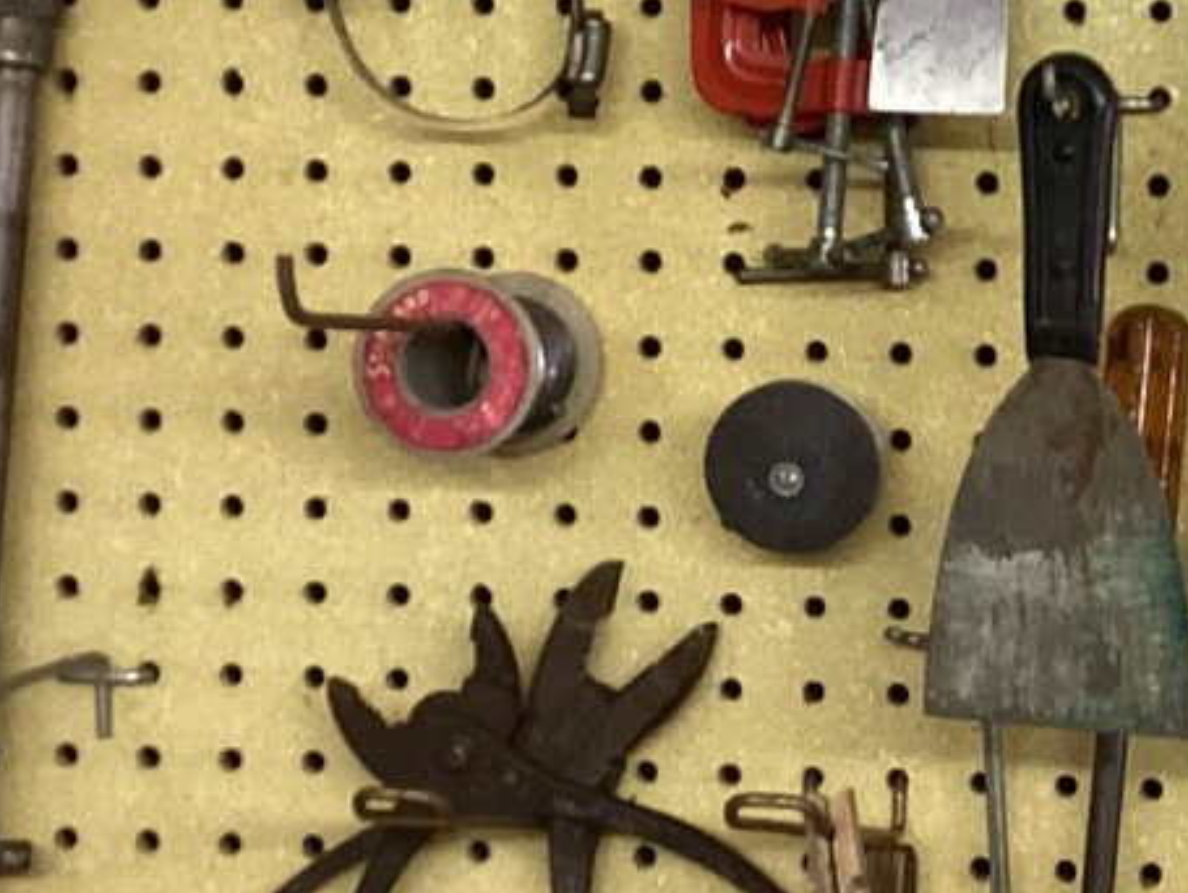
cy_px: 184
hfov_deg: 18.4
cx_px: 1255
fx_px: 3538
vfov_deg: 14.3
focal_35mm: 103
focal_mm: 3.3
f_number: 2.4
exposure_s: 1/50
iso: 160
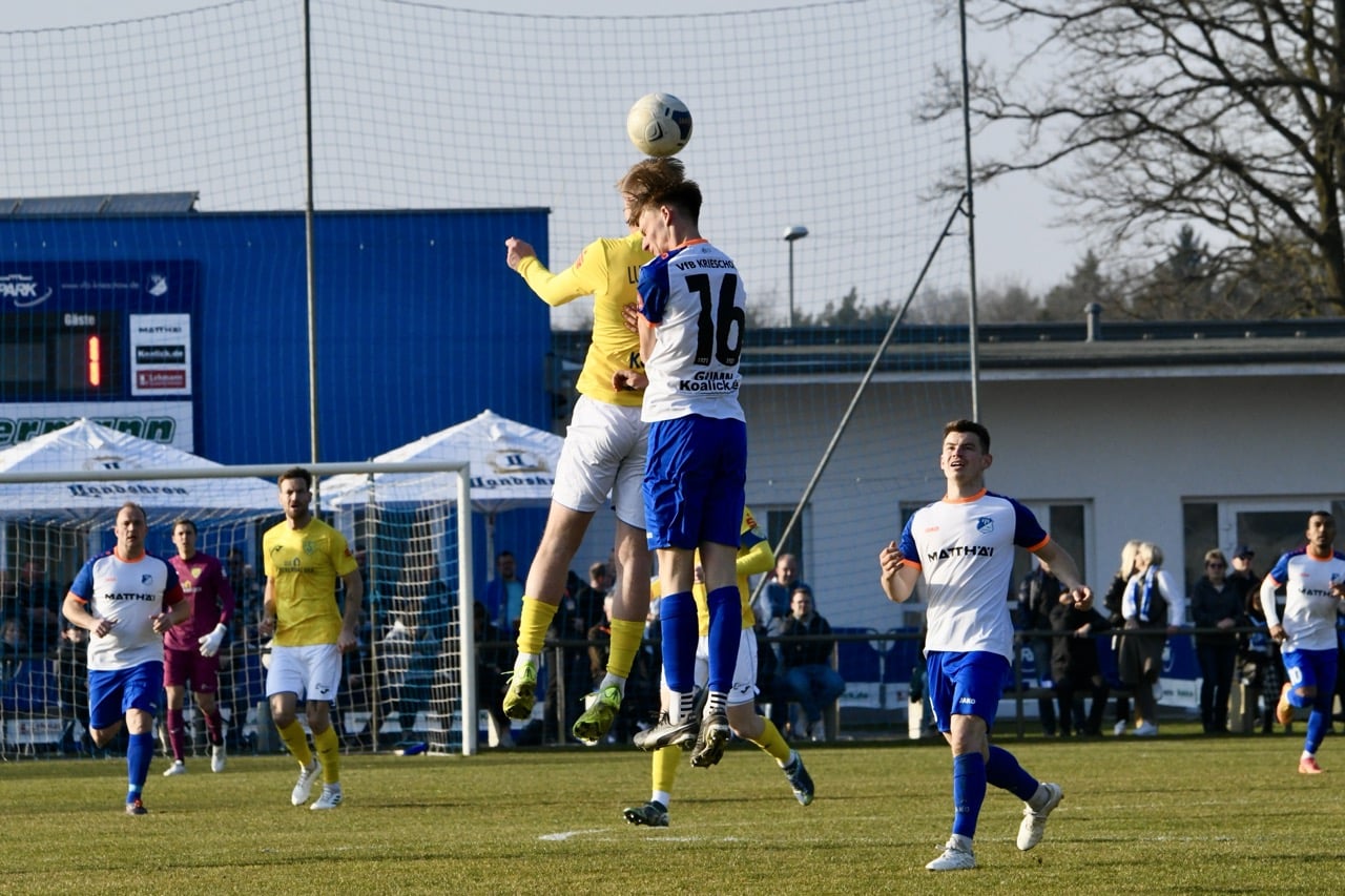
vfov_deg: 5.3
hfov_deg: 7.9
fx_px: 9712
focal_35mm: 260
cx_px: 672
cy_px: 448
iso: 2500
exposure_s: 1/1600
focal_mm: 260
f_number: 14
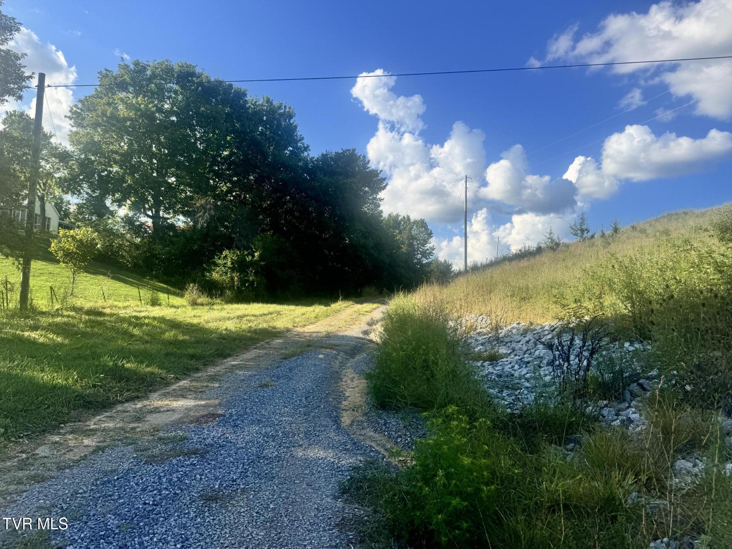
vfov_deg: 56.8
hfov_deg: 71.6
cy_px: 274
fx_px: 508
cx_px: 366
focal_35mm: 24
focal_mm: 6.76
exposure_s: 1/7092
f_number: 1.78
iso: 80
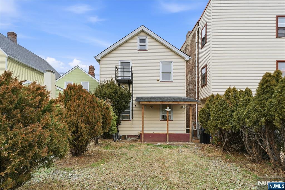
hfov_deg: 101.2
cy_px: 95
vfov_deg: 78.0
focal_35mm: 15
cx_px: 142
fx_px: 117
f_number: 8
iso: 200
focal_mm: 14.8
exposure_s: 1/250
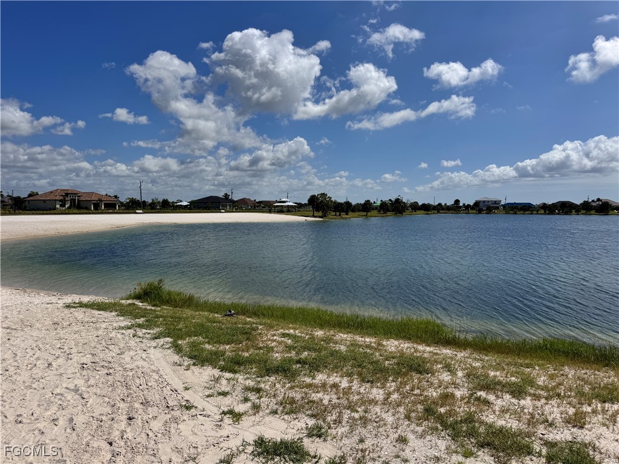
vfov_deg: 56.8
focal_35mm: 24
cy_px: 232
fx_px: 429
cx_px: 310
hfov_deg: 71.6
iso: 80
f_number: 1.78
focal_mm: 6.76
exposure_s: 1/12346
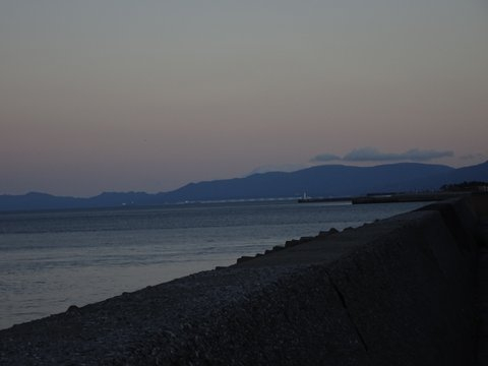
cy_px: 183
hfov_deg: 18.2
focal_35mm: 108
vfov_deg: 13.7
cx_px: 244
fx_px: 1523
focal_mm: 18.53
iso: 200
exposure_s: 1/125
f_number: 5.6
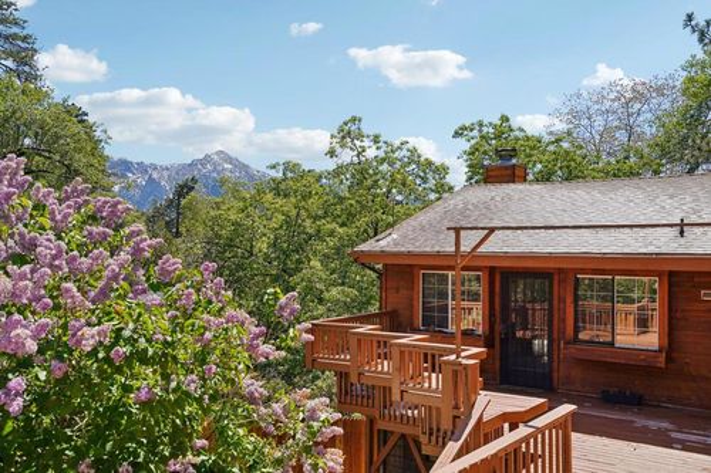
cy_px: 236
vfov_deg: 37.8
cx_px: 356
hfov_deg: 54.5
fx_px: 691
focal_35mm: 35
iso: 100
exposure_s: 1/200
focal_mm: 35
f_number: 8
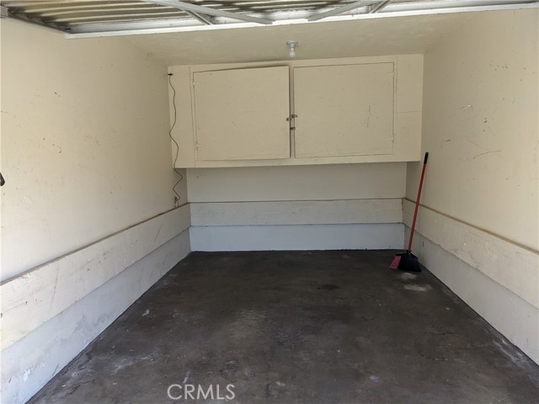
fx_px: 420
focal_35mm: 27
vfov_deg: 51.4
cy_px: 202
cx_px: 270
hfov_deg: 65.3
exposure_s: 1/189
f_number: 1.73
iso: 55
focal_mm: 4.38
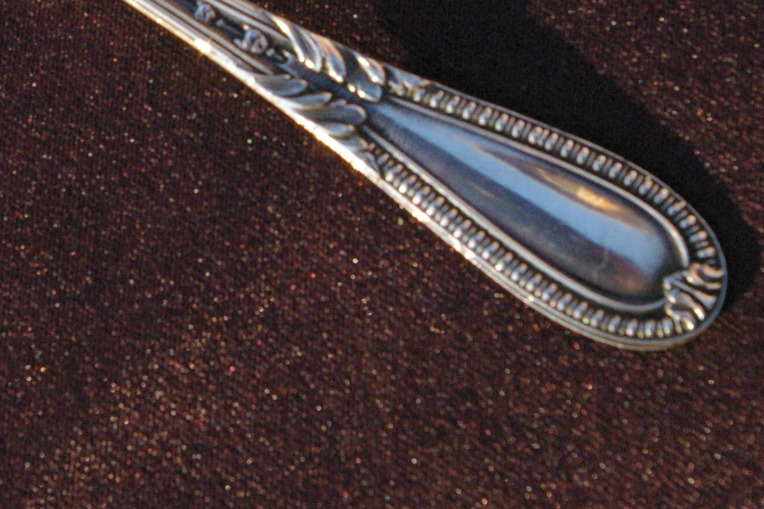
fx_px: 1889
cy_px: -24
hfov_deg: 22.5
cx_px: 133
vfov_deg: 15.0
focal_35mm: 89
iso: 1600
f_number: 8
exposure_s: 1/250
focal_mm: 26
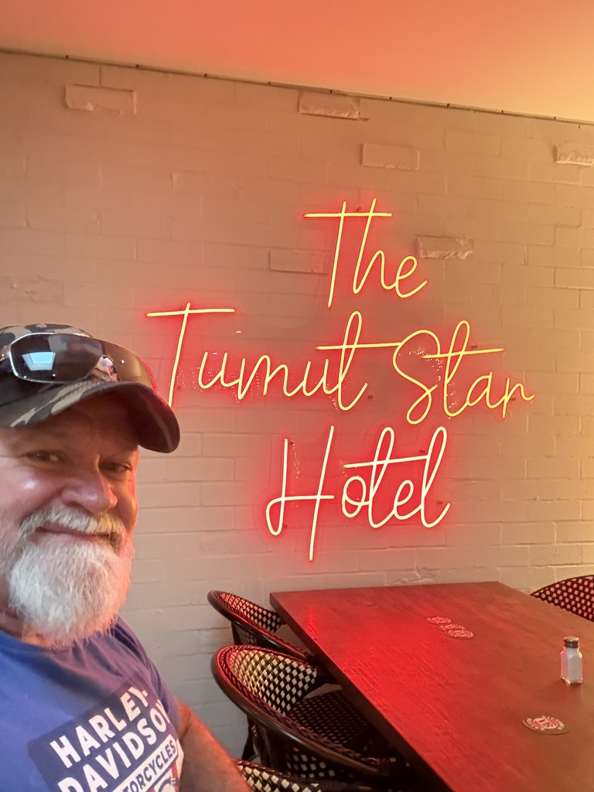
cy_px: 396
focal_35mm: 30
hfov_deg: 46.8
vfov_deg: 60.0
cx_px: 297
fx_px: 686
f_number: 1.9
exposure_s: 1/16
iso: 640
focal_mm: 2.69
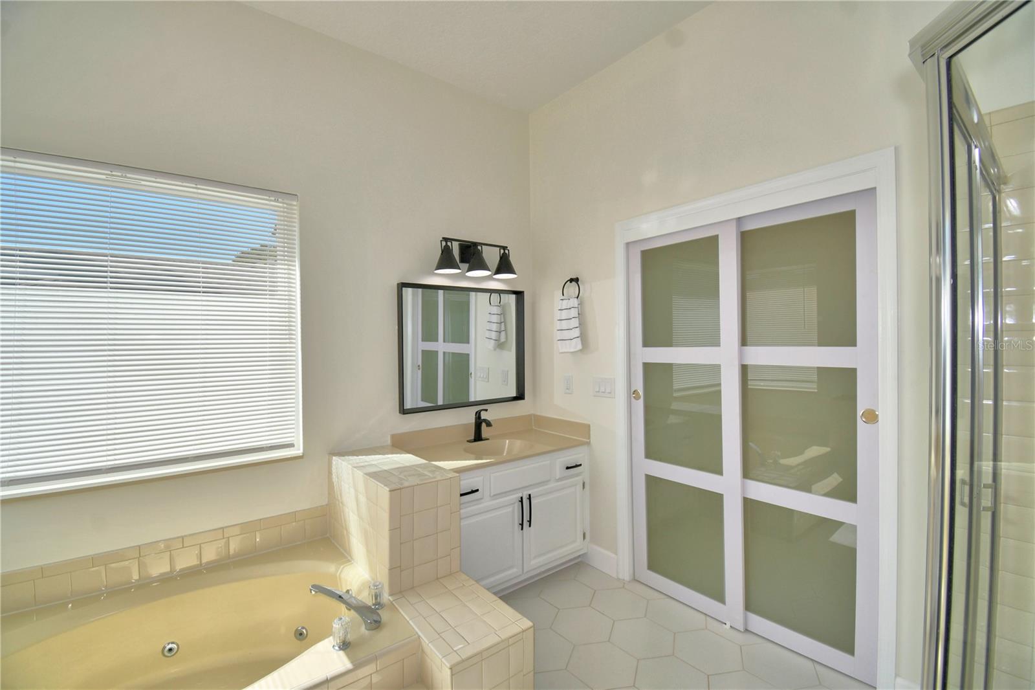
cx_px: 518
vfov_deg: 77.3
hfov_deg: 100.4
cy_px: 345
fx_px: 431
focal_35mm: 15
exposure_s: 1/250
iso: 100
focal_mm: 10
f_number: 5.6
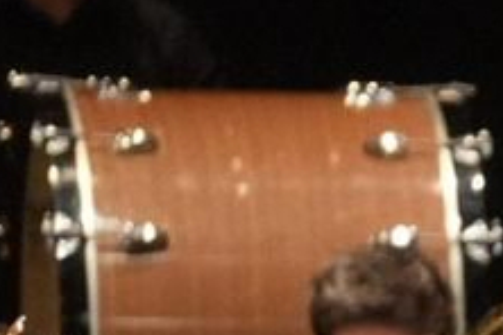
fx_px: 20146
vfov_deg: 1.0
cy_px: 843
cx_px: 1480
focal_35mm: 1442
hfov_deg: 1.4
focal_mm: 200
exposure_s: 1/200
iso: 6400
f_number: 4
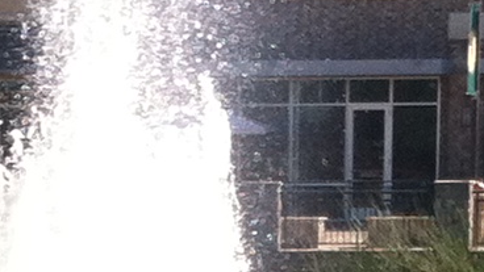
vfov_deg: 4.4
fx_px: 3439
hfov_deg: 8.0
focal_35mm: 268
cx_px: 250
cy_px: 711
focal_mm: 3.85
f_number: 2.8
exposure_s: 1/732
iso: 80
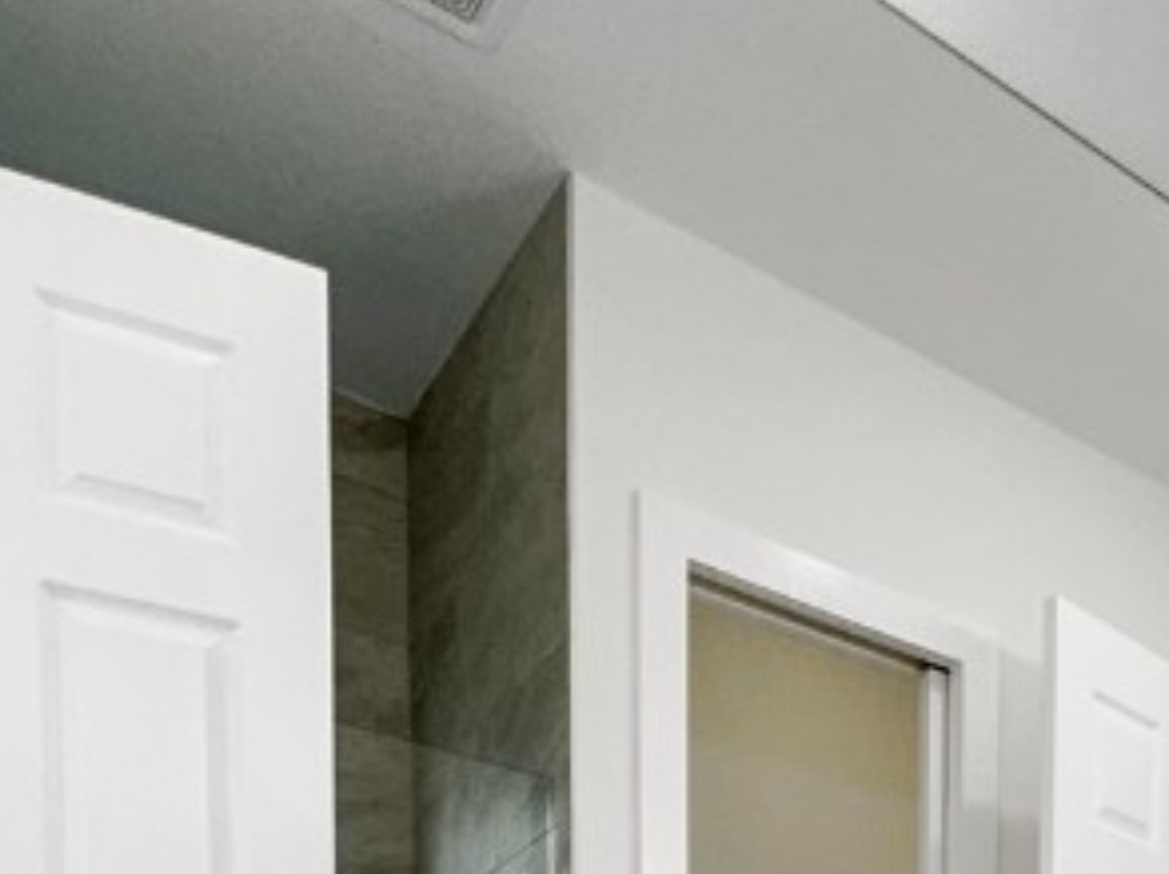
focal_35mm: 49
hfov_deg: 34.8
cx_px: 1209
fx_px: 1653
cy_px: 1449
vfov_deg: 22.1
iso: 64
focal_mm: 2.22
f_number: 2.2
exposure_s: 1/120
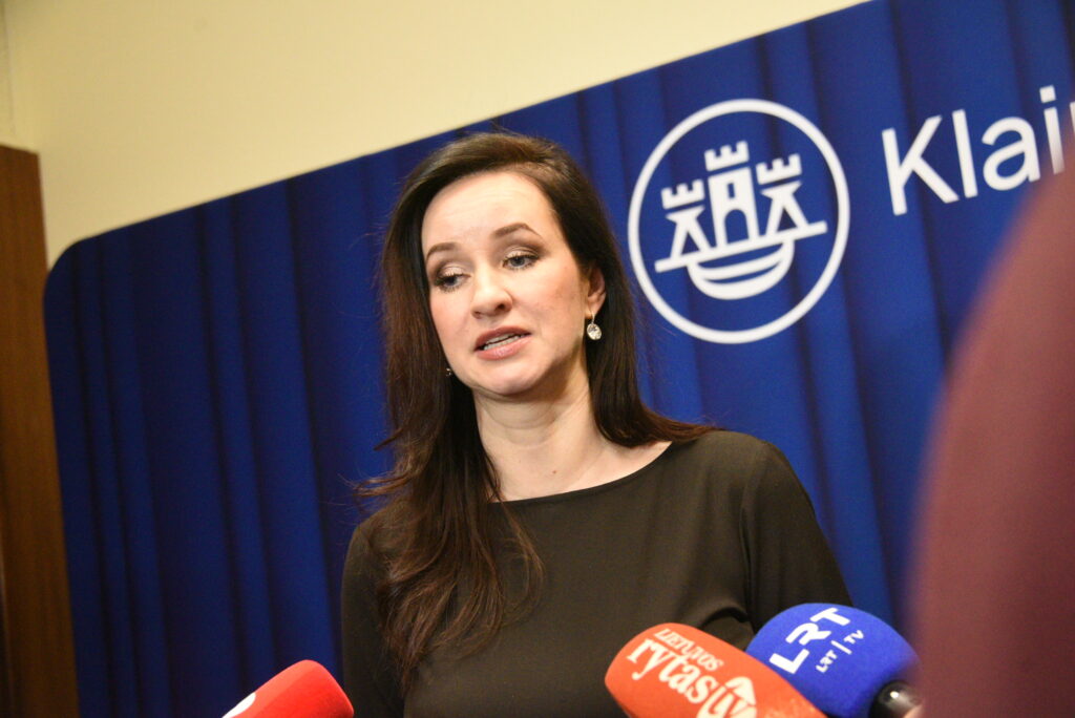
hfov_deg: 32.4
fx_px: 1852
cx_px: 538
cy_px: 359
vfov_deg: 21.9
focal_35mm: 62
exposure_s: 1/250
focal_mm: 62
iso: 11400
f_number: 5.6
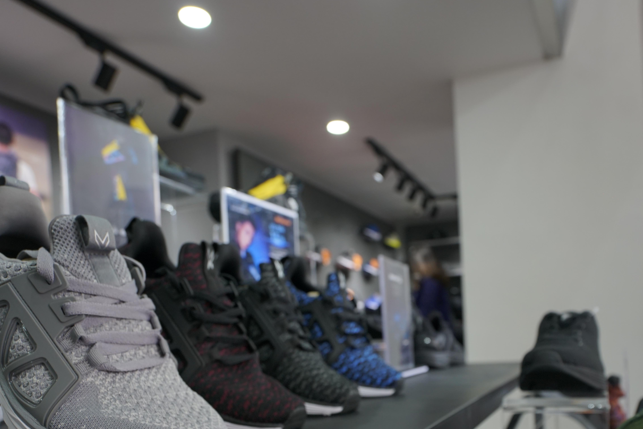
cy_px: 349
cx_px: 427
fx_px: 500
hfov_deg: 63.8
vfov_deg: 44.0
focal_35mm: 28
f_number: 4
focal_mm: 16
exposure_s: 1/125
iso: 500
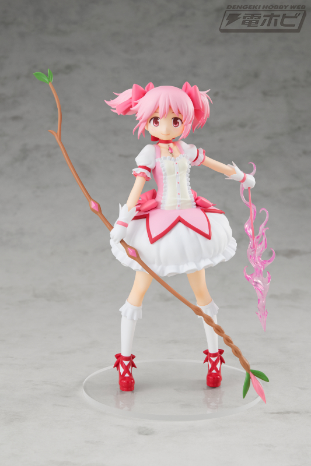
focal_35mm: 60
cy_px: 233
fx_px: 778
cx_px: 156
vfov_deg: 33.4
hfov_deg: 22.6
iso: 160
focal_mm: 60
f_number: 16
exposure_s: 1/20
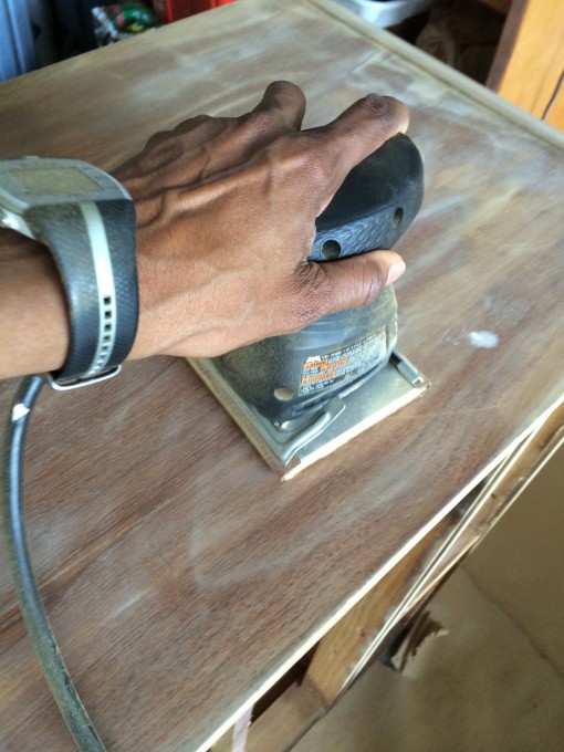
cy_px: 376
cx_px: 282
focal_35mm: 30
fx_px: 652
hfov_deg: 46.8
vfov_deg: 60.0
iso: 160
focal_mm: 4.12
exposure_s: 1/30
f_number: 2.2
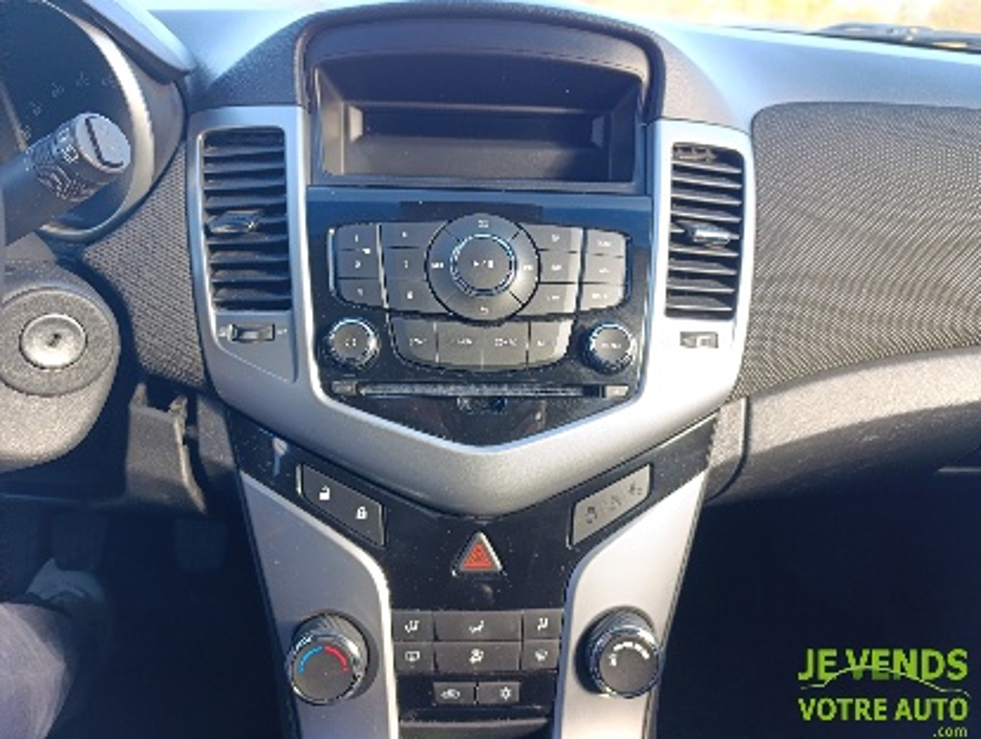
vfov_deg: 59.0
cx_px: 490
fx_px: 653
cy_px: 370
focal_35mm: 23
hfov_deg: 73.8
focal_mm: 6.14
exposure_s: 1/100
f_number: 1.6
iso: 250
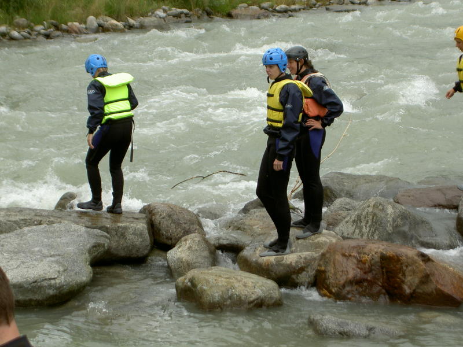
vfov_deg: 12.7
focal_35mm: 117
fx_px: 1565
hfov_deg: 16.8
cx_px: 232
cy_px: 174
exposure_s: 1/200
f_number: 4.9
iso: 50
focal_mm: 24
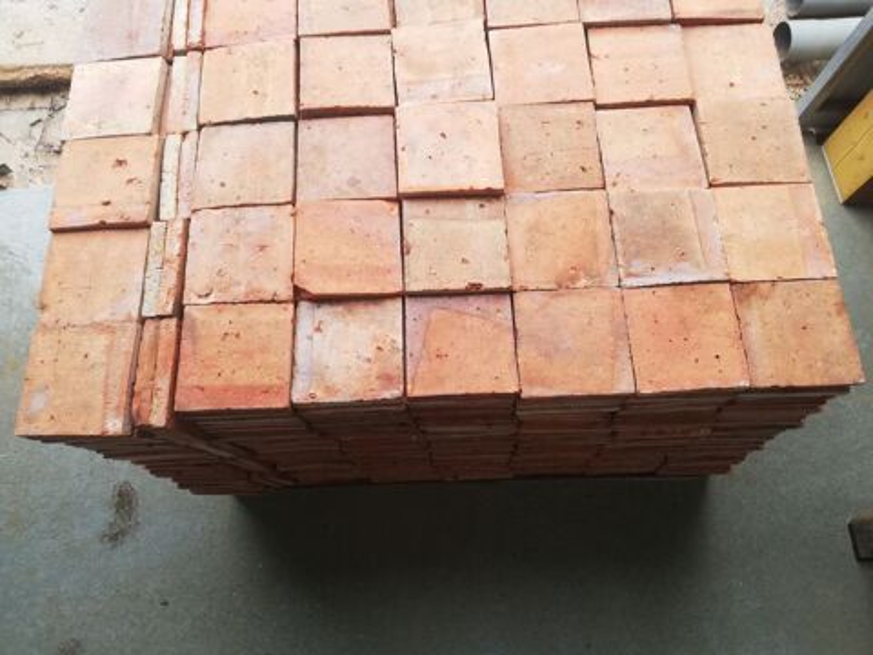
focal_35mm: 27
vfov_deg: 51.4
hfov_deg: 65.3
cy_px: 328
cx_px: 436
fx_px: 681
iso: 50
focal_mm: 3.81
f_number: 2.2
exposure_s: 1/107
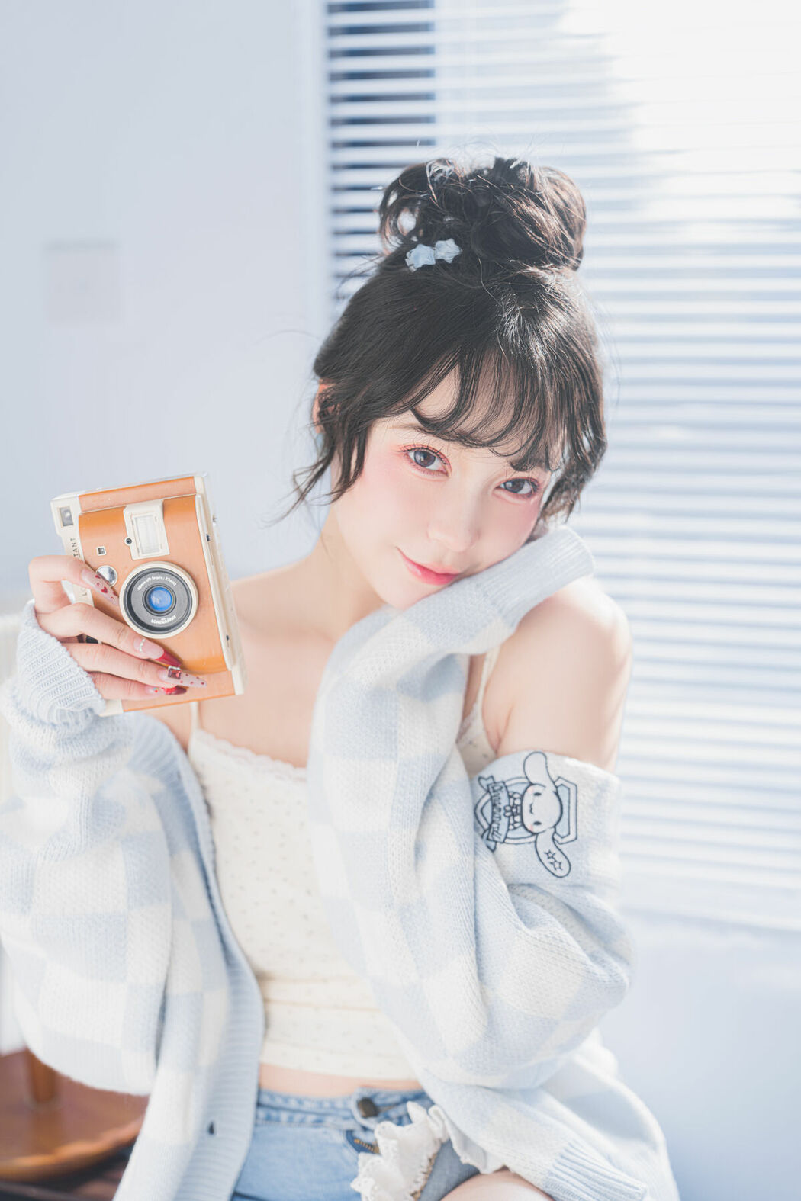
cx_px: 400
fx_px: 1468
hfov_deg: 30.5
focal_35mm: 44
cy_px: 600
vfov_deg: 44.5
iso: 100
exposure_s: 1/250
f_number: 2
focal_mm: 44
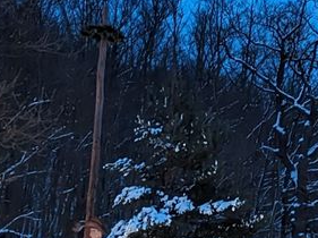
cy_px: 189
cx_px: 446
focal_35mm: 130
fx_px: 1193
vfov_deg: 11.3
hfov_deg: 14.4
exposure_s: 1/30.2
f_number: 1.85
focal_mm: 6.81
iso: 1822
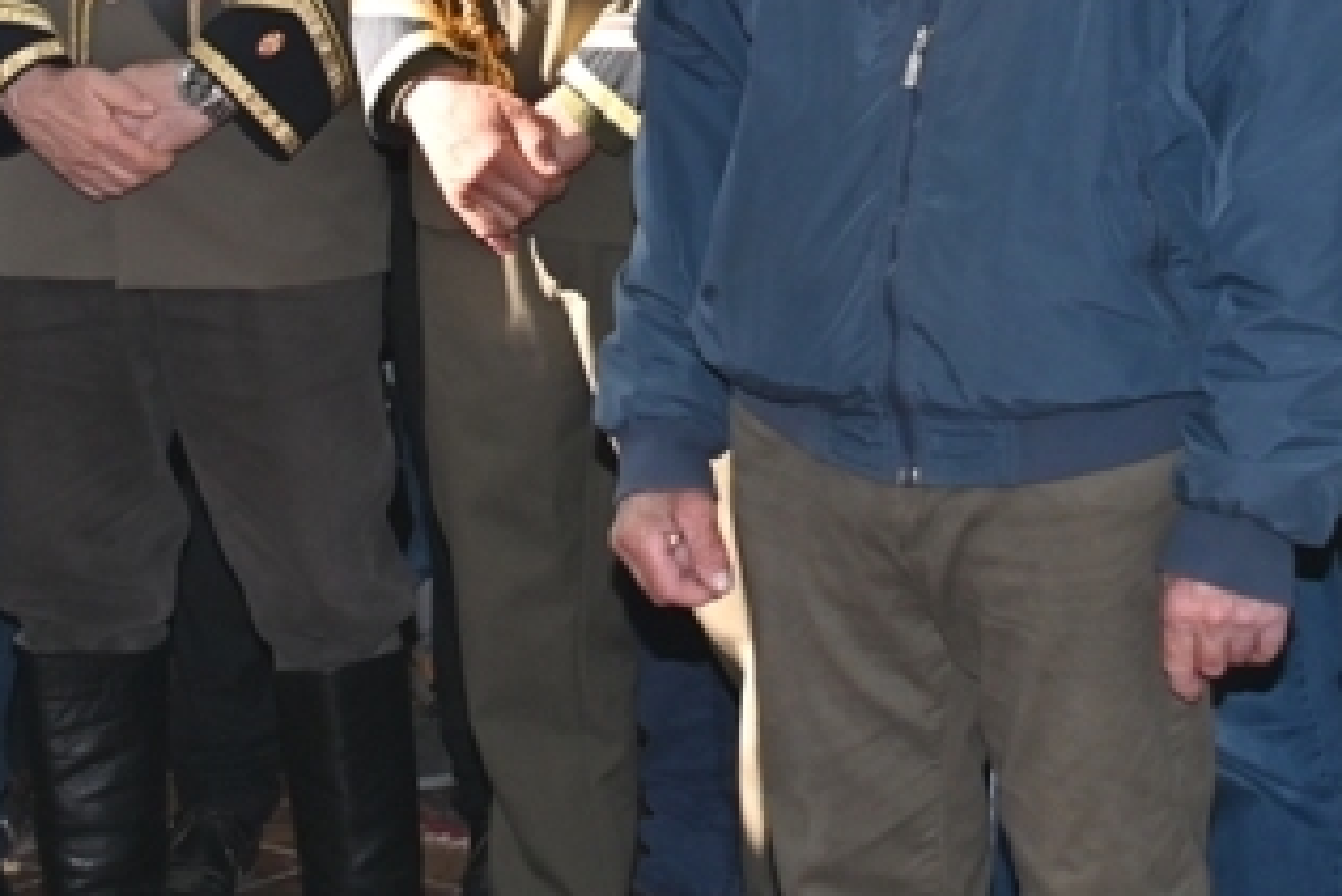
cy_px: -193
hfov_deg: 14.0
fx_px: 5445
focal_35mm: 146
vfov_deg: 9.3
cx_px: 794
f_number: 4.2
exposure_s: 1/200
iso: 280
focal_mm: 30
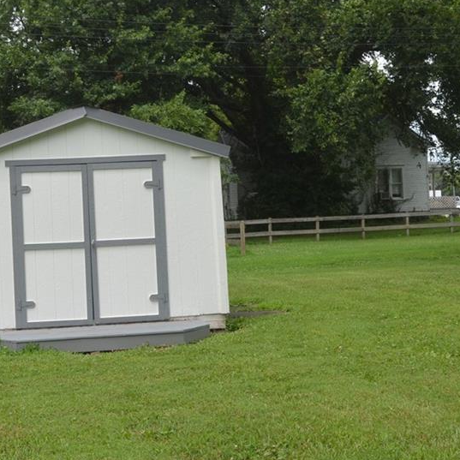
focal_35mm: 63
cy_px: 217
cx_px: 149
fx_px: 947
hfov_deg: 27.1
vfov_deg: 27.3
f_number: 8
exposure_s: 1/250
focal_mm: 26
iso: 140
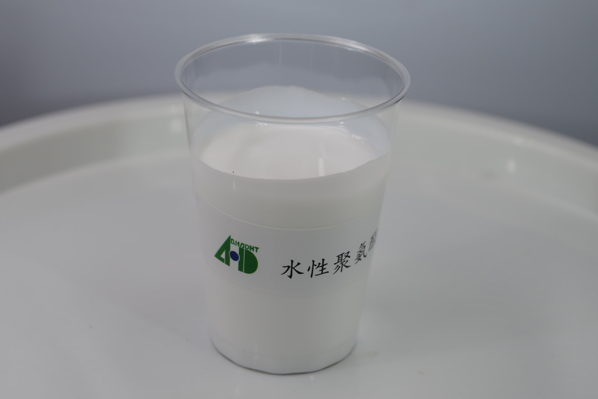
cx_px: 299
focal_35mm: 75
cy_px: 200
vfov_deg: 18.2
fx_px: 1247
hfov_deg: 27.0
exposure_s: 1/200
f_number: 5
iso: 100
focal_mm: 50
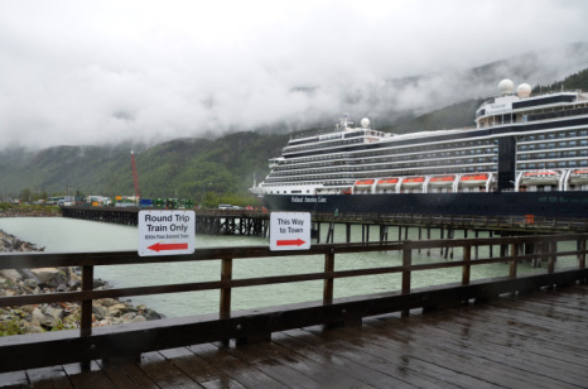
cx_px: 290
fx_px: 472
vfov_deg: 44.7
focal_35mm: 29
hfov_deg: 63.8
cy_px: 206
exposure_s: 1/250
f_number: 8
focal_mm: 18
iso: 200
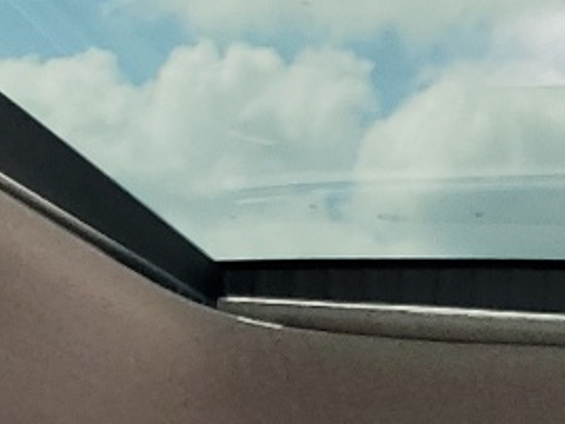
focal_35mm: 155
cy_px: 1226
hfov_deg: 11.4
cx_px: 1143
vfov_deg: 8.3
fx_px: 2530
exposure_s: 1/333
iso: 50
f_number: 1.5
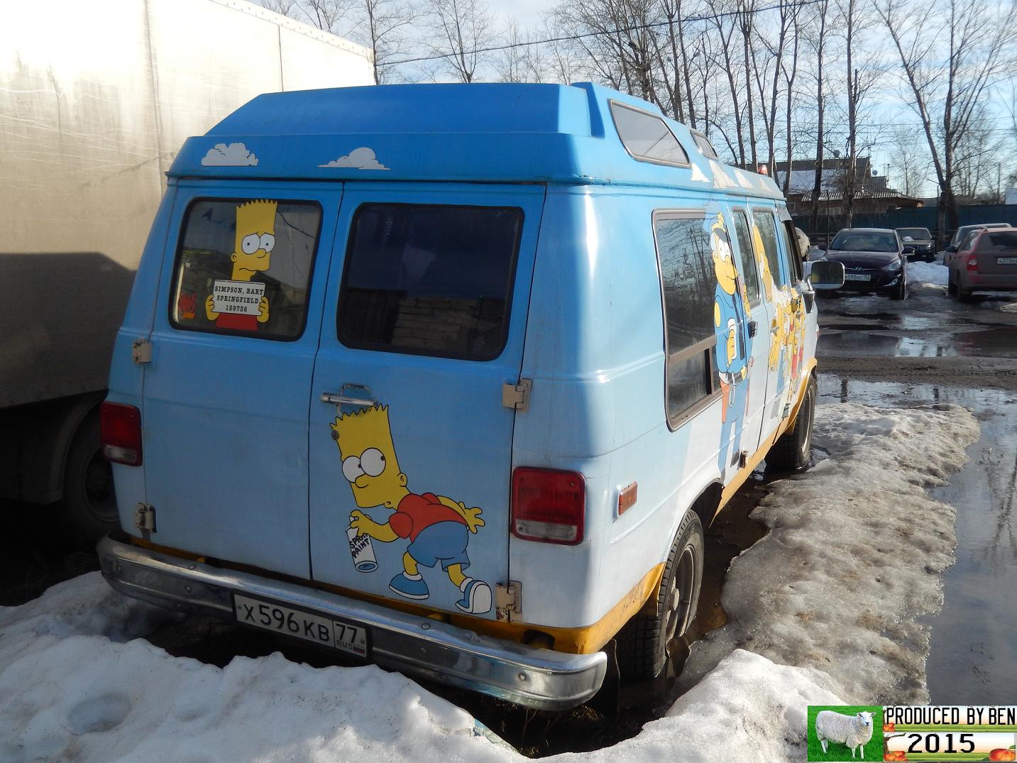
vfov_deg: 44.2
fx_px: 940
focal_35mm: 32
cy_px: 382
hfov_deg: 56.8
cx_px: 508
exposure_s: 1/1250
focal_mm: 5.7
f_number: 3.8
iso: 200
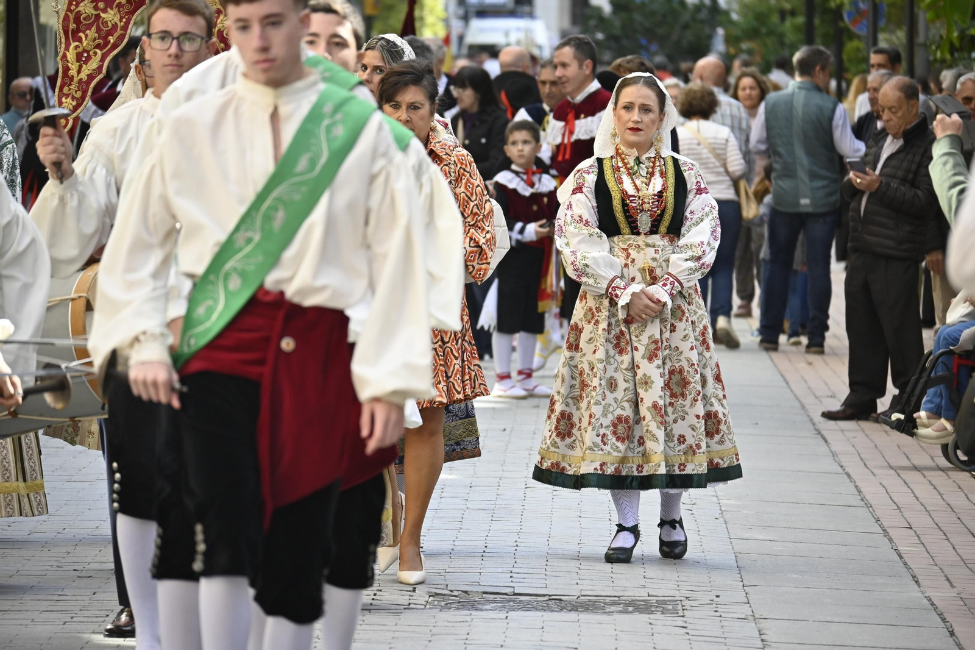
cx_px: 488
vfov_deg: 5.0
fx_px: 7514
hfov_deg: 7.4
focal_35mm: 278
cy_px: 325
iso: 500
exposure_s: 1/400
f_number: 5.6
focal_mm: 185
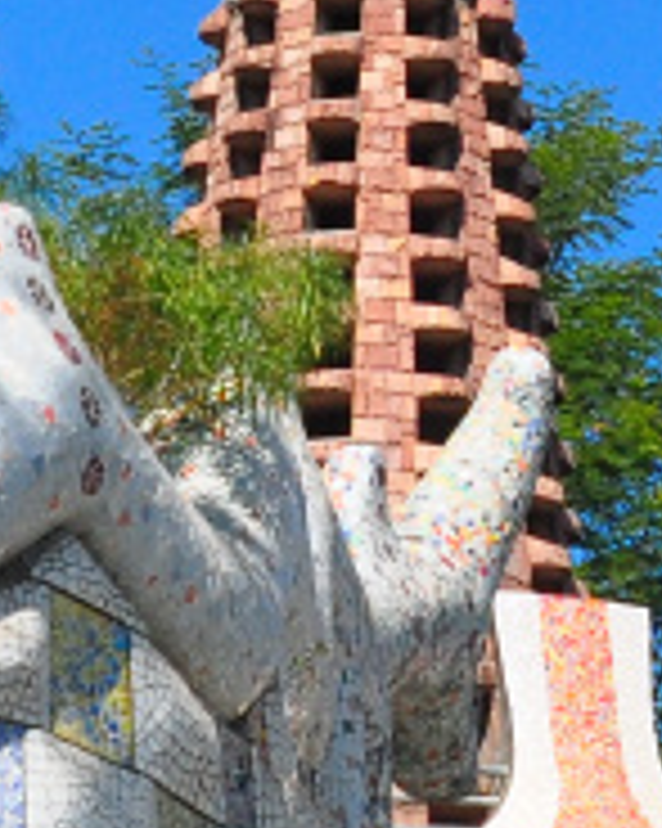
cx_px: 585
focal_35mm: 220
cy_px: 164
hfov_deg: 7.0
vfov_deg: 8.8
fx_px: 5392
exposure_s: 1/1000
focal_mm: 24
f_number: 9
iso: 500
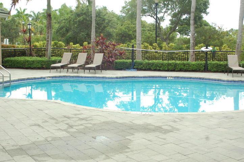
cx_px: 122
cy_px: 81
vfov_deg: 28.0
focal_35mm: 48
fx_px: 325
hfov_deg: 41.1
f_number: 7.1
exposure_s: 1/200
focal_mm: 32
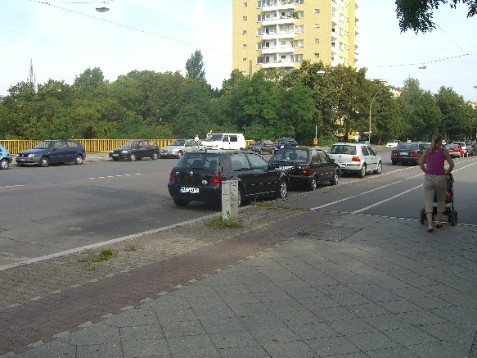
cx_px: 238
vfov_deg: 37.7
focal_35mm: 38
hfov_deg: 49.0
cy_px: 179
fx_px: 524
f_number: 4
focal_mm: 7.9
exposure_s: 1/320
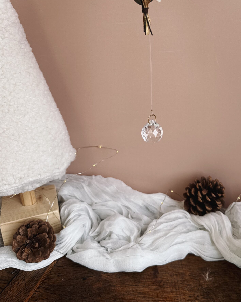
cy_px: 86
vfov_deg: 51.2
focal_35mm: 34
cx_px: 163
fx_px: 303
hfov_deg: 42.7
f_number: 1.78
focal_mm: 6.76
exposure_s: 1/609
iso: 80
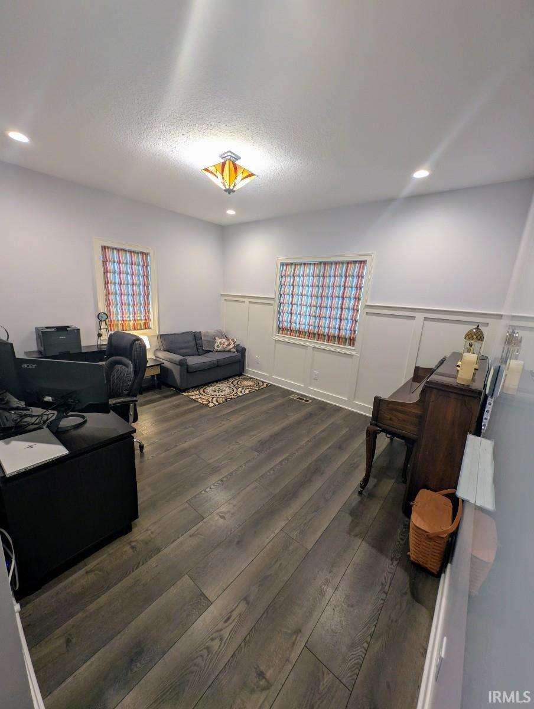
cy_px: 354
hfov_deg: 94.7
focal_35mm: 12
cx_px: 267
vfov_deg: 110.4
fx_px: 246
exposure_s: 1/60
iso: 124
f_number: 1.95
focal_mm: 2.23
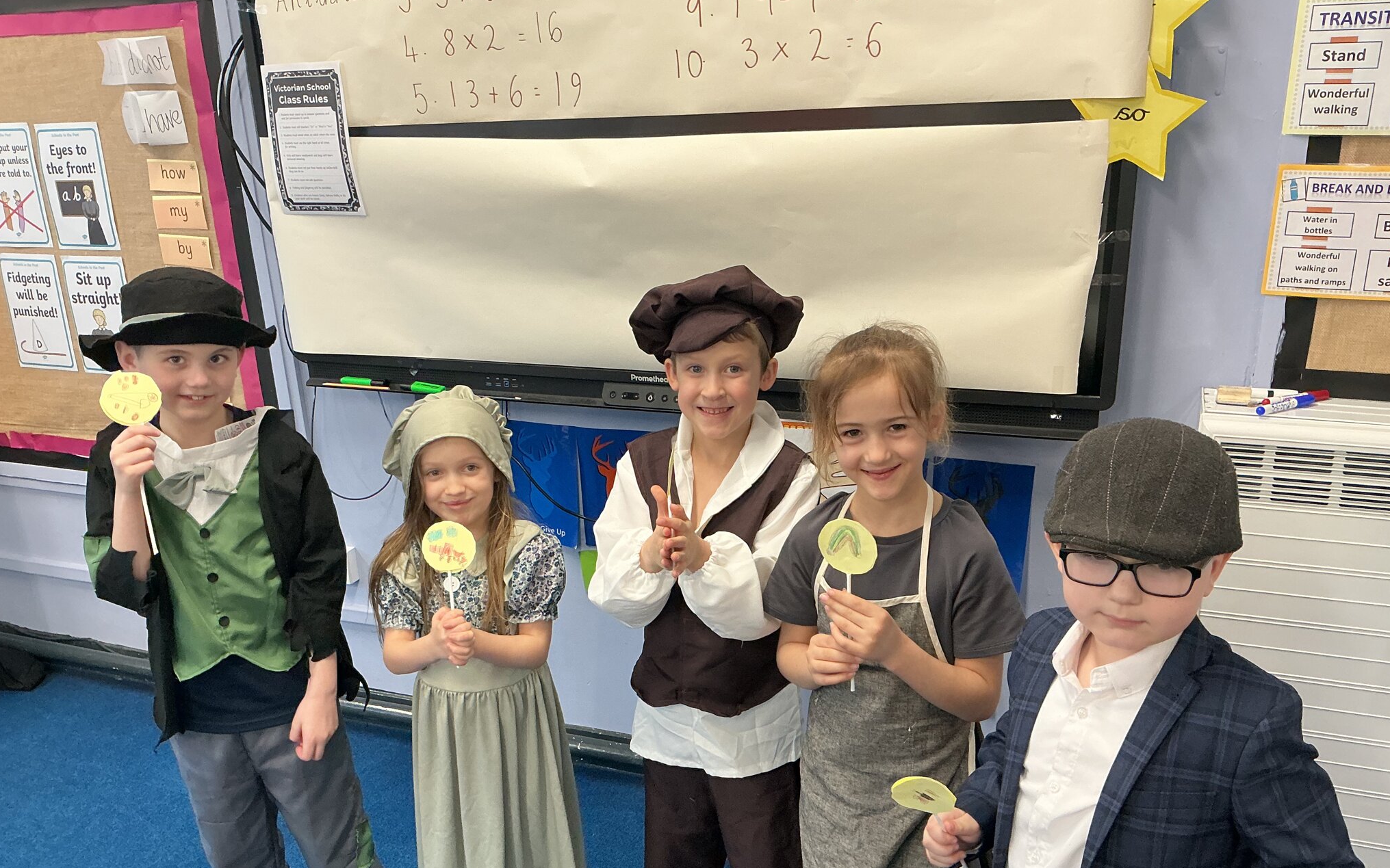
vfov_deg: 40.5
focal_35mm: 31
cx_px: 697
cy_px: 510
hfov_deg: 61.2
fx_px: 1174
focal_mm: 3
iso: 100
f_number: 1.8
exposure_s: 1/50
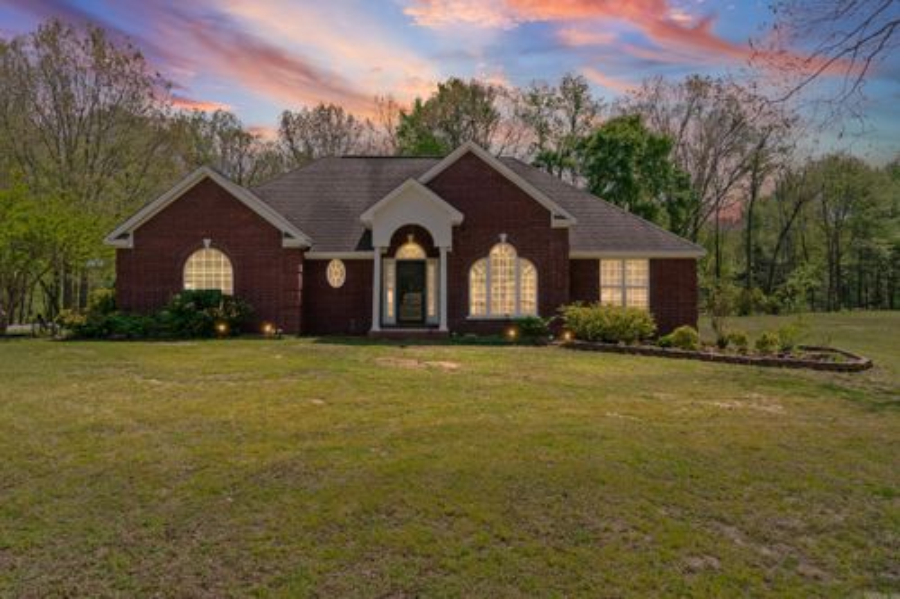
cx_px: 450
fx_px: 675
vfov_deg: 47.9
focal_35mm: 27
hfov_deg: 67.4
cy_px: 300
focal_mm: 18
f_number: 9
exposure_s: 1/80
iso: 250
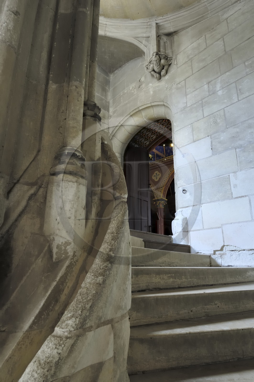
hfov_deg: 59.3
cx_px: 127
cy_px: 191
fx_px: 223
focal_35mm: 21
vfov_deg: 81.3
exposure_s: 1/2
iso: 100
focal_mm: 14
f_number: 10
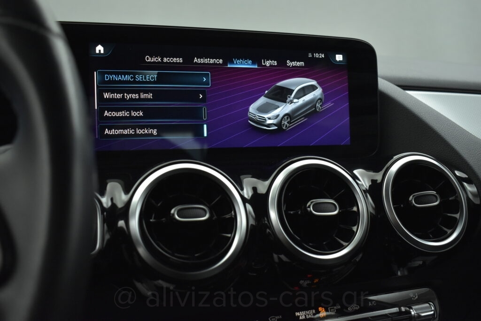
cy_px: 160
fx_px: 461
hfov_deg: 55.1
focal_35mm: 34
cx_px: 240
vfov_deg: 38.4
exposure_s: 1/100
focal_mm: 23
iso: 1600
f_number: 3.8
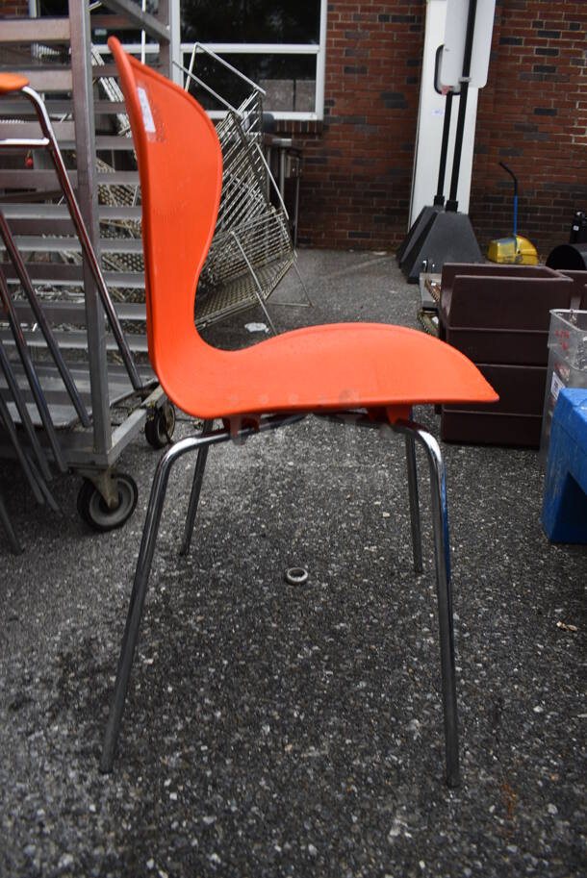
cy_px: 439
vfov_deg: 67.3
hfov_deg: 48.0
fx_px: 659
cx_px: 294
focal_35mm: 27
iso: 220
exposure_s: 1/125
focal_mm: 18
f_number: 5.6
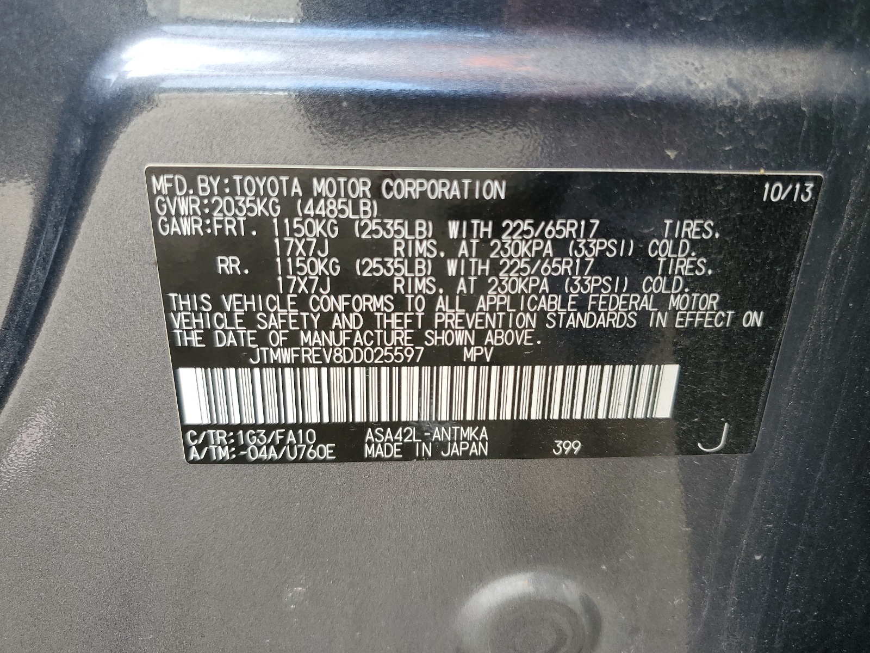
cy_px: 326
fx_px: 653
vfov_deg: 53.1
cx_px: 435
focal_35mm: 26
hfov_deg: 67.3
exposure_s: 1/120
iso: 54
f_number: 1.5
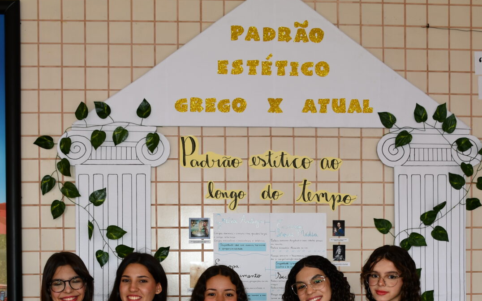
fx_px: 788
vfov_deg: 21.1
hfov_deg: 34.0
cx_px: 258
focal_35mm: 60
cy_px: 280
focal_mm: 22
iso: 125
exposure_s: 1/250
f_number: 3.5
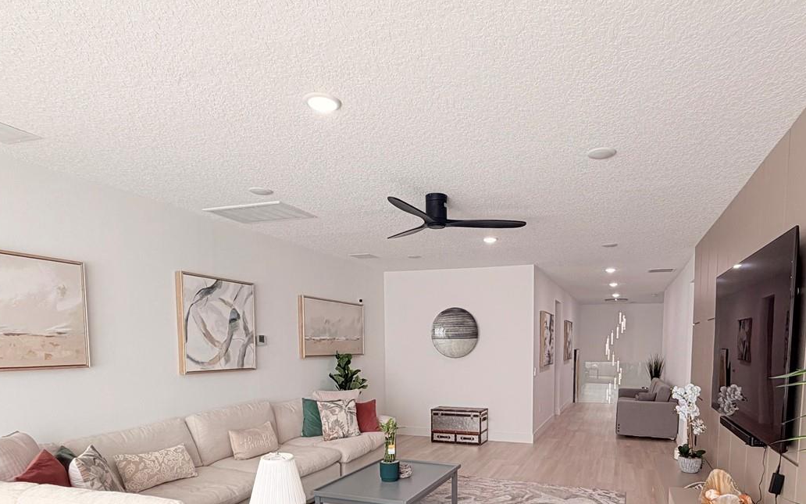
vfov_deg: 50.3
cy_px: 391
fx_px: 505
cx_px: 464
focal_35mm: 23
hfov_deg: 76.7
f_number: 2.2
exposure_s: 1/120
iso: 50
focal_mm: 2.22
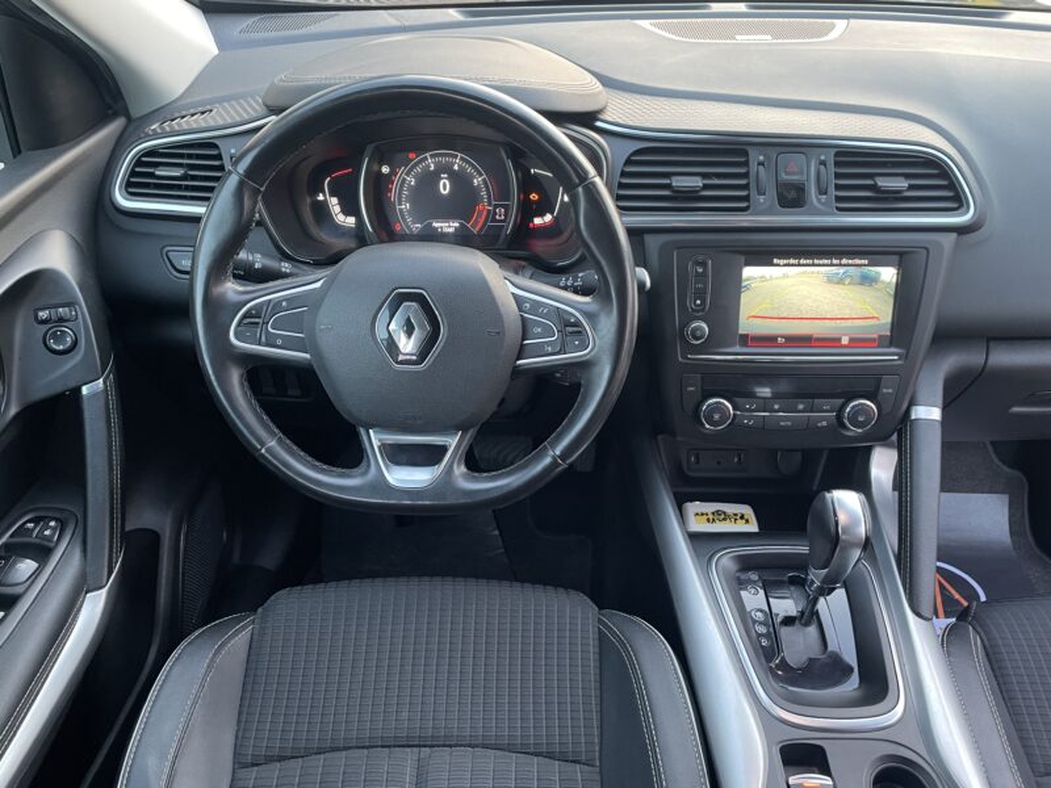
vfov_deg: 53.1
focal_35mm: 26
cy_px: 394
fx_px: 789
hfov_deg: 67.3
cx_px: 526
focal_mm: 4.2
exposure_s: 1/55
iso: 320
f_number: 1.6
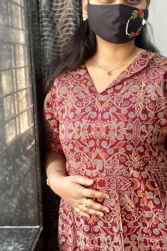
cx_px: 113
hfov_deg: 27.9
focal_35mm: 48
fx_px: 334
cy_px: 138
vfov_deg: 41.1
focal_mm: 2.71
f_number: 2.2
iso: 250
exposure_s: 1/50
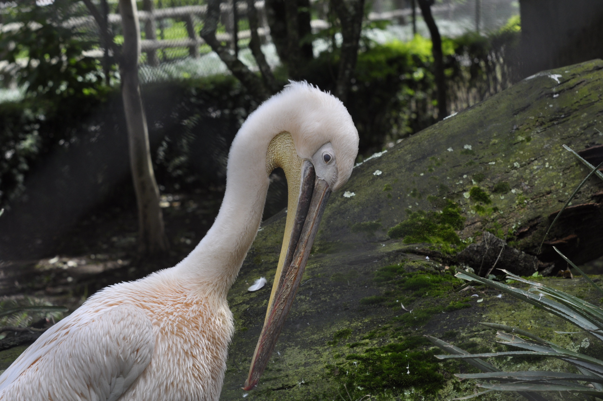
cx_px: 302
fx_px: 1957
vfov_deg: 11.7
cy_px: 200
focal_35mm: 117
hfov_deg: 17.5
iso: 400
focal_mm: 78
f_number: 5.6
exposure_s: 1/400
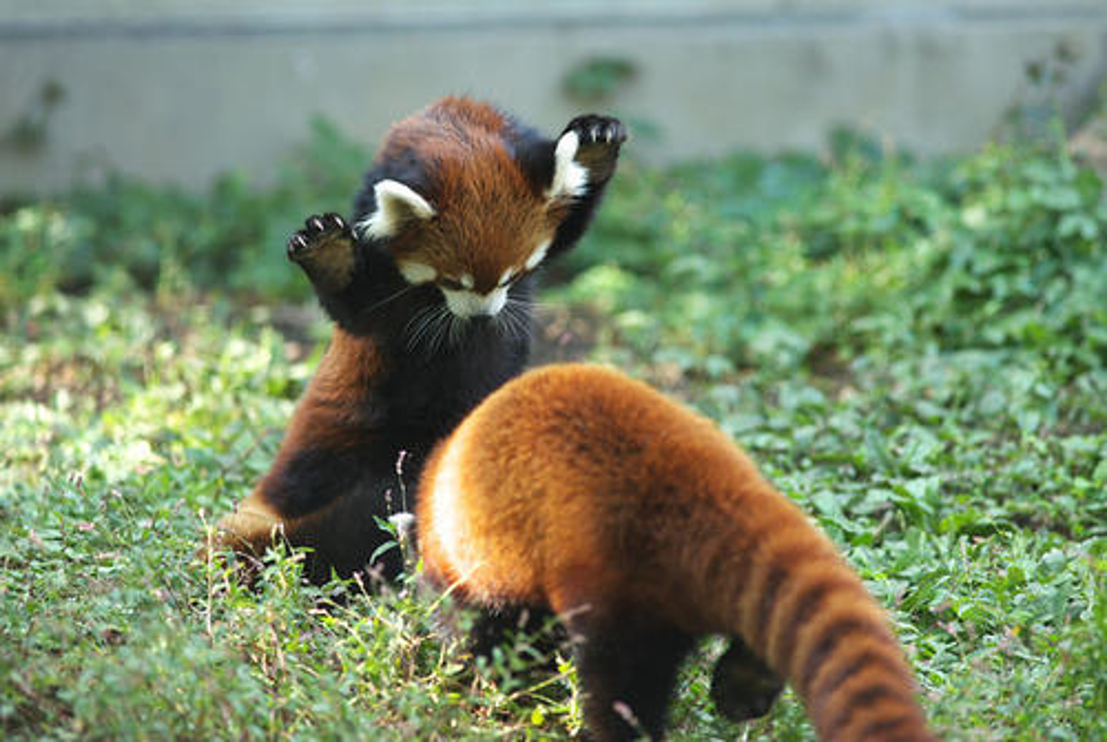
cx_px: 554
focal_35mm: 300
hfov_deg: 6.9
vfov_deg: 4.6
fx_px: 9238
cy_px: 371
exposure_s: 1/400
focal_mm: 300
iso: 800
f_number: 3.5
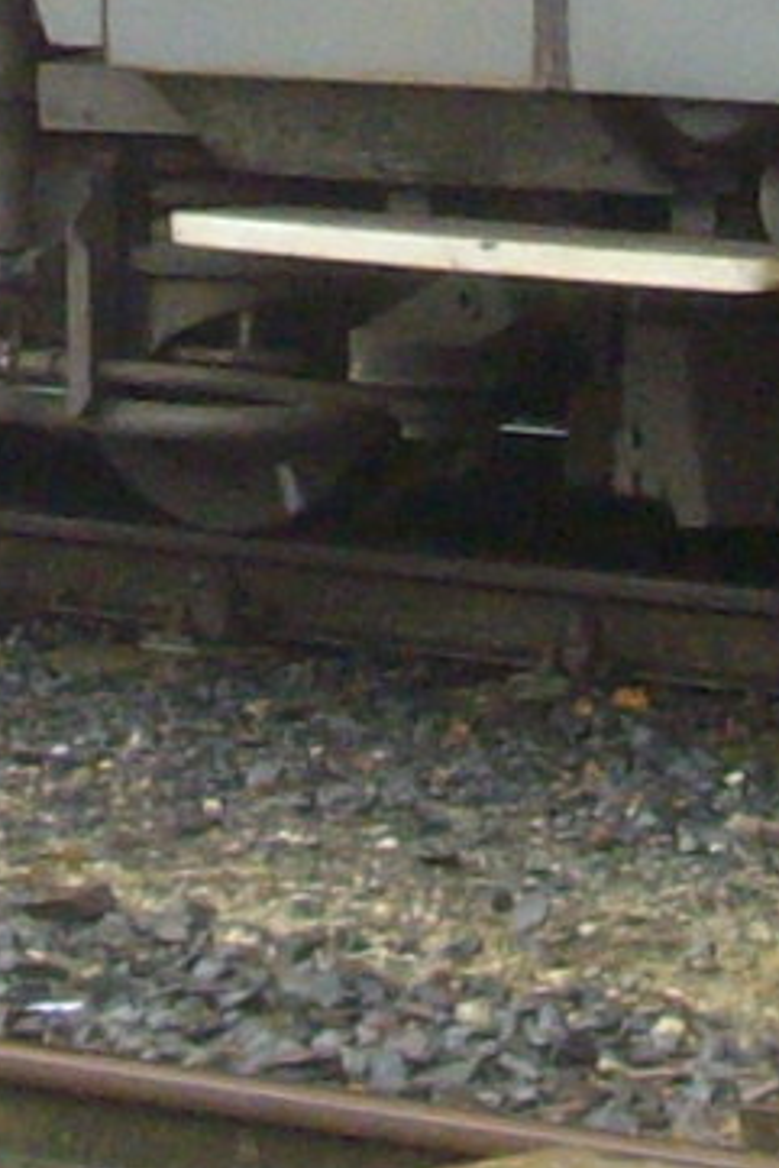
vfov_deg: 6.0
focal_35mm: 336
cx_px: 362
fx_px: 10895
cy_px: -1262
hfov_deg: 4.1
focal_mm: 7.4
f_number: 3
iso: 160
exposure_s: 1/125
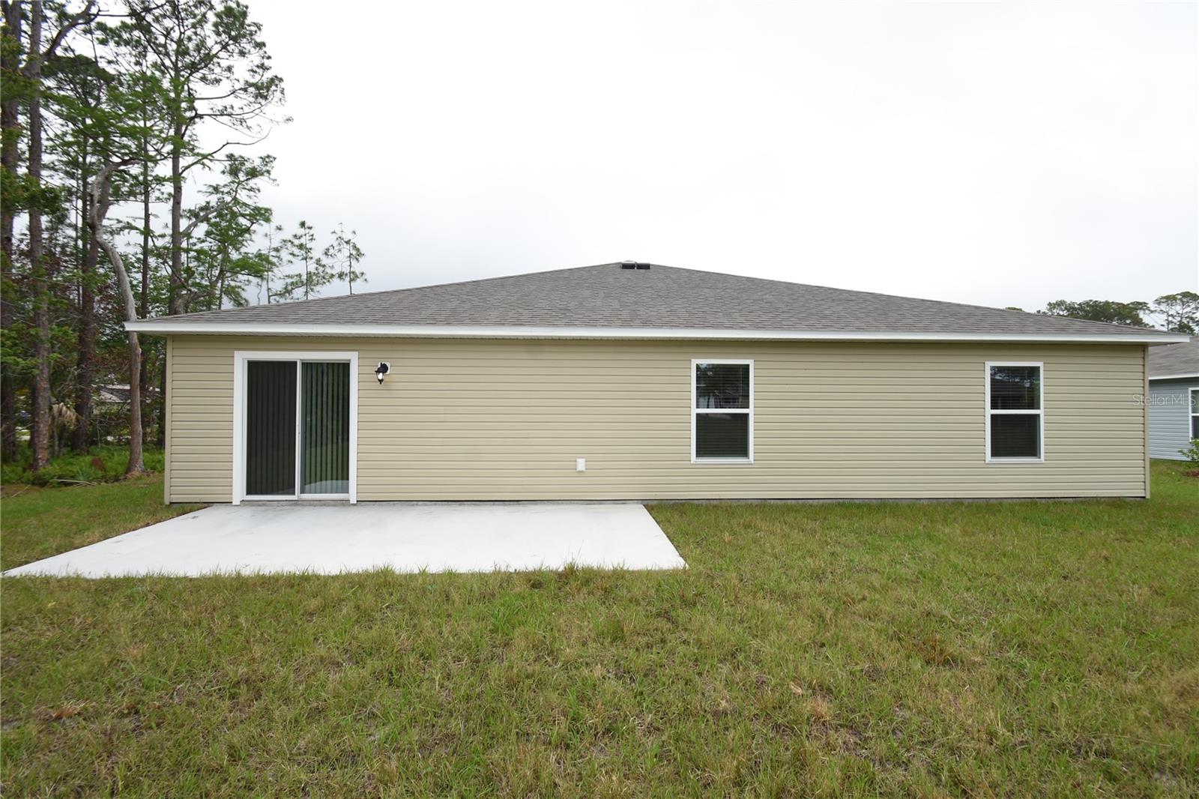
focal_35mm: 15
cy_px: 400
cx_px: 600
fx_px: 499
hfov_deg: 100.4
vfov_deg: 77.3
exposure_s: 1/160
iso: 100
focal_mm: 10
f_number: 6.3
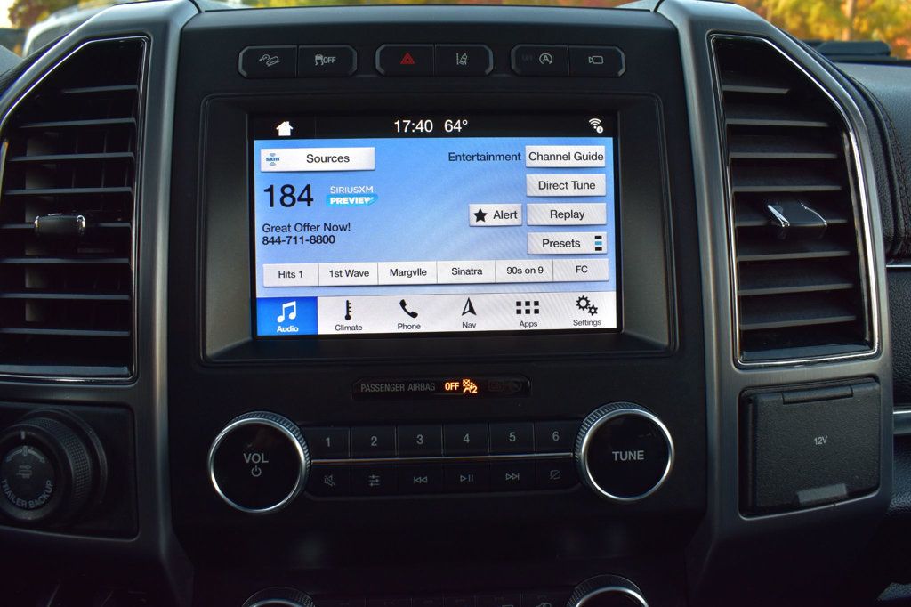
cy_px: 304
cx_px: 456
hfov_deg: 67.4
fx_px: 683
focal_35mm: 27
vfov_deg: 47.9
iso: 400
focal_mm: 18
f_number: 8
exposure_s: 1/60
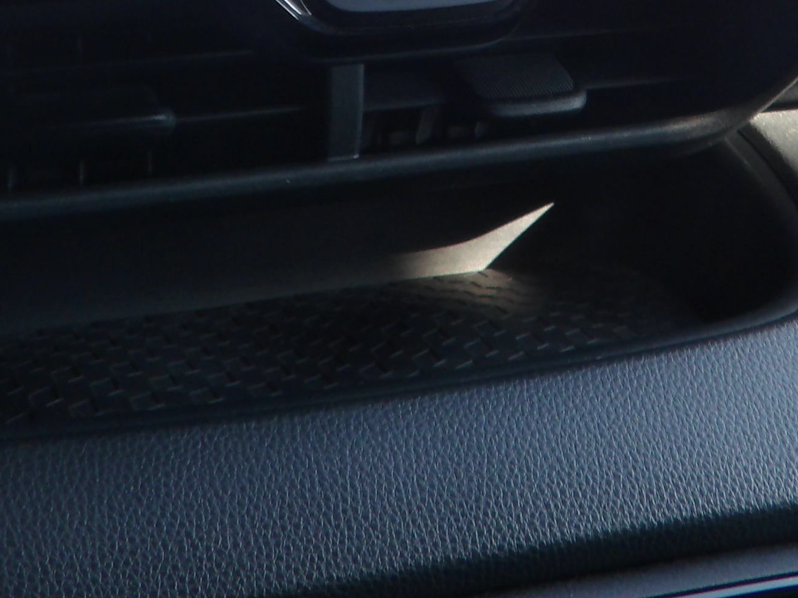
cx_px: 534
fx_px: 1798
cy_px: -94
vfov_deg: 18.1
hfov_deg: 24.9
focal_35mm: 78
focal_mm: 5.1
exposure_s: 1/30
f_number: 4.3
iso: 107
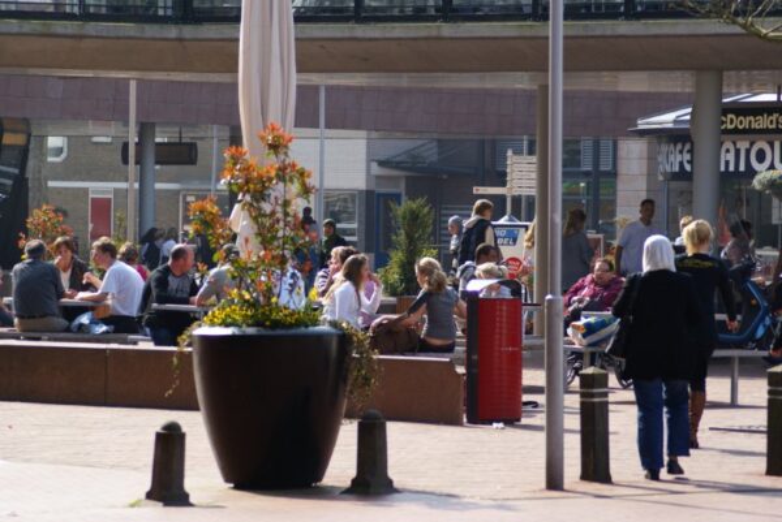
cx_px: 391
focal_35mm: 202
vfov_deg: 6.8
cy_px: 261
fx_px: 4402
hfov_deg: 10.2
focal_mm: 135
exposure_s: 1/250
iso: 100
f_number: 5.6
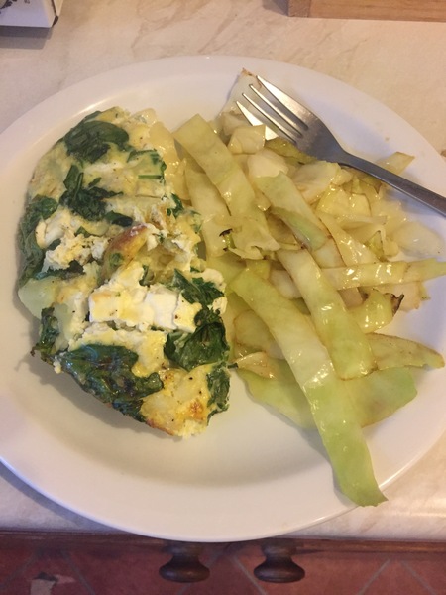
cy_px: 298
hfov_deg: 48.2
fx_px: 498
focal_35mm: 29
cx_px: 223
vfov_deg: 61.7
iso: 250
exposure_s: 1/33
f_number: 2.2
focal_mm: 4.15
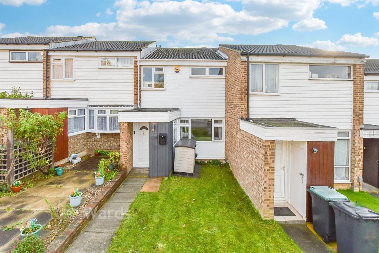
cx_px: 190
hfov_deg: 100.4
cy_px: 126
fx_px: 158
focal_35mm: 15
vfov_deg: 77.3
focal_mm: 10
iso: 400
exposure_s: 1/640
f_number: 8
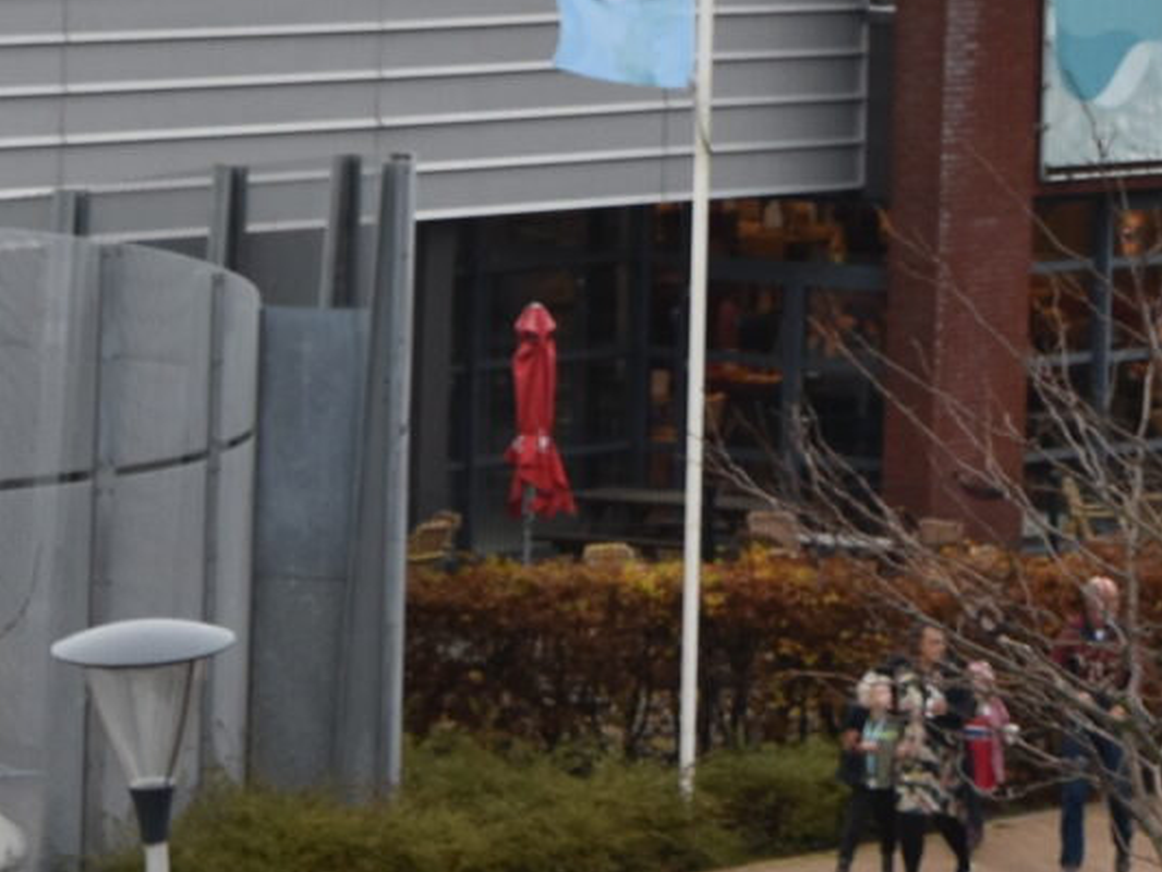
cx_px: 695
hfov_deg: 6.8
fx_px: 9771
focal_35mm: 291
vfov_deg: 5.1
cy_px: -215
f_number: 5
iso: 400
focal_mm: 42
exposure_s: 1/100
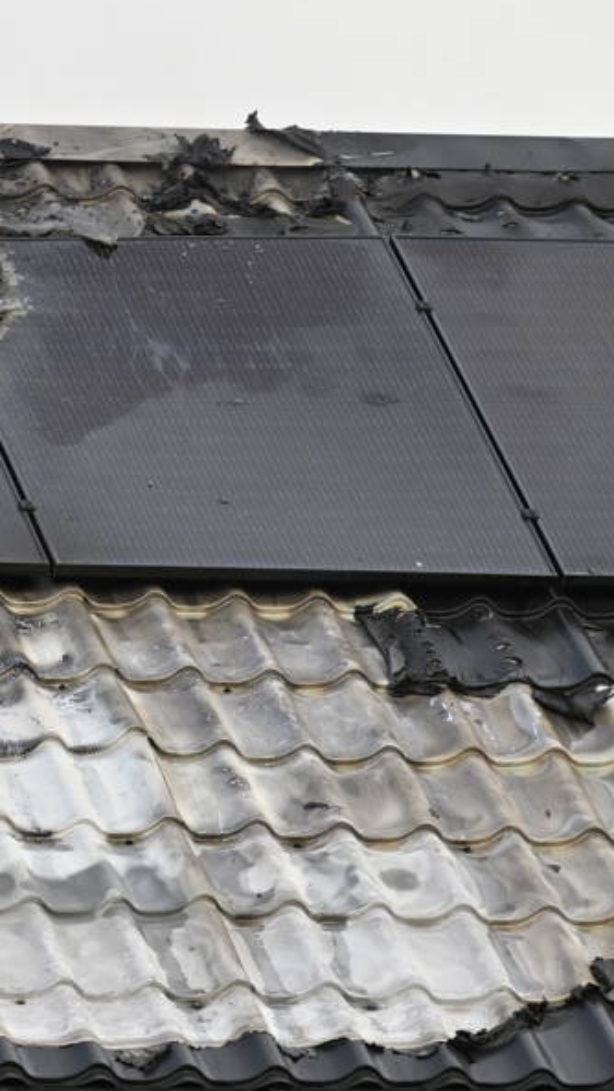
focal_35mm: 373
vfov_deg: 5.8
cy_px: 327
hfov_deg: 3.2
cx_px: -485
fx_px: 10785
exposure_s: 1/320
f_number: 4
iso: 80
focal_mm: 110
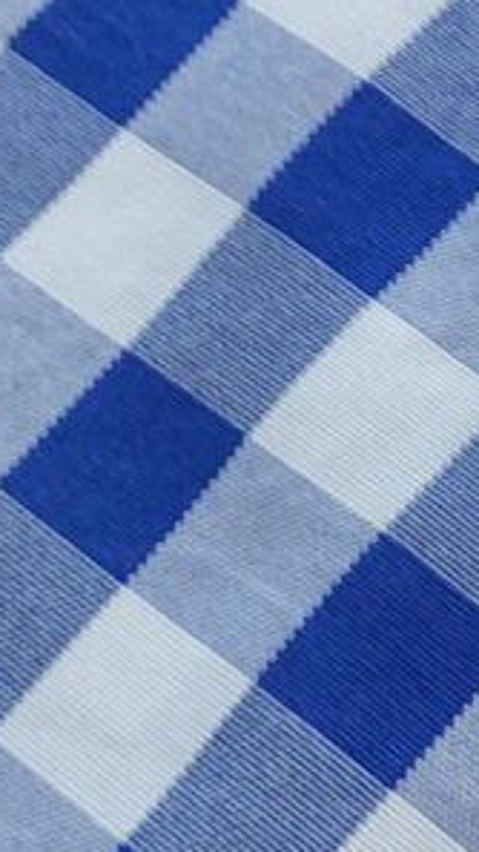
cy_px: 178
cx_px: 1408
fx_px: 3975
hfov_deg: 6.3
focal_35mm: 176
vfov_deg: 12.2
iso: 100
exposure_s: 1/120
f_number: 1.8
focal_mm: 4.6
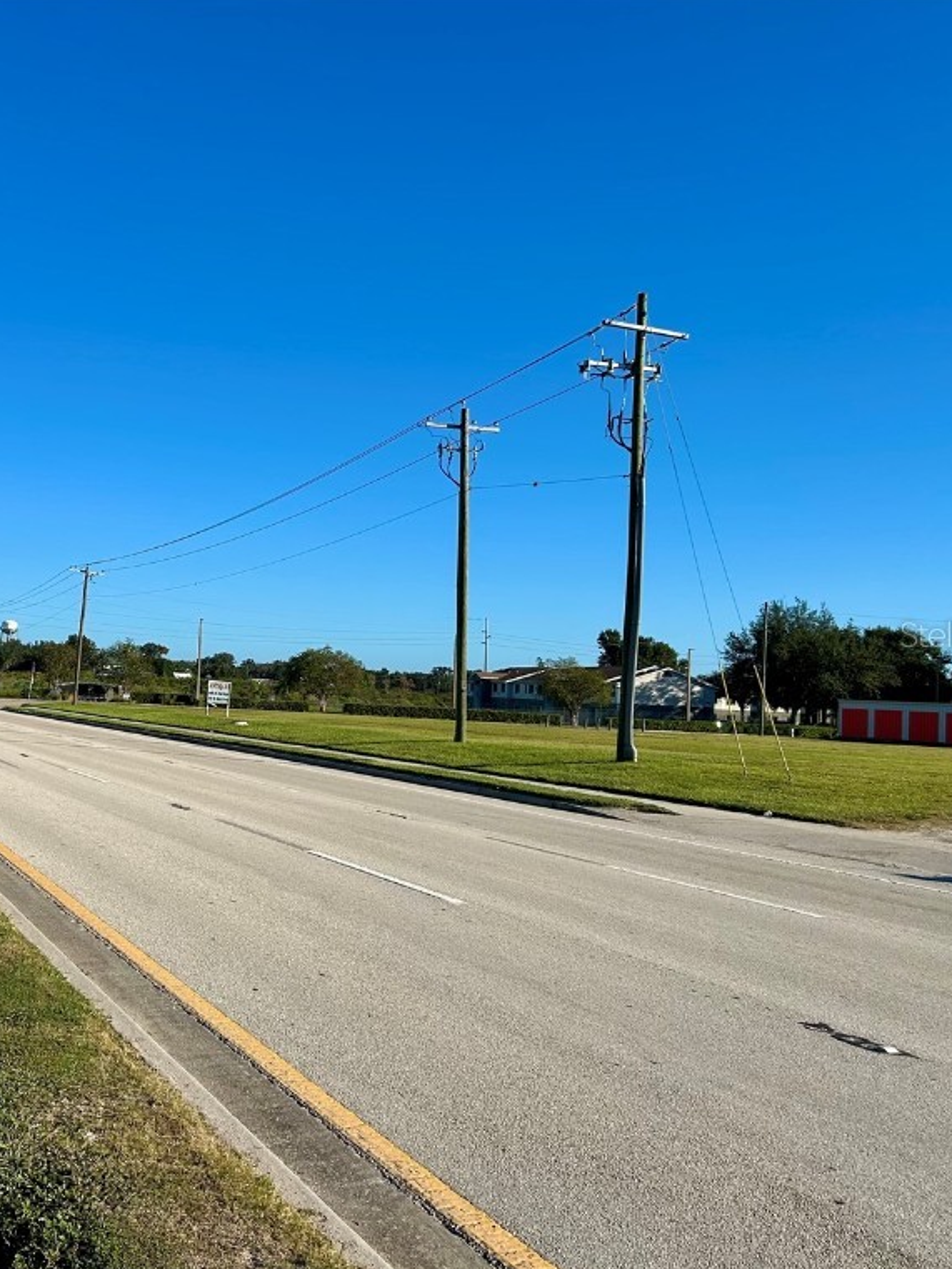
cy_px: 634
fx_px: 1283
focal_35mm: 35
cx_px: 203
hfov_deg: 39.3
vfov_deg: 52.6
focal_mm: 5.7
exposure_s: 1/4831
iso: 50
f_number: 1.5
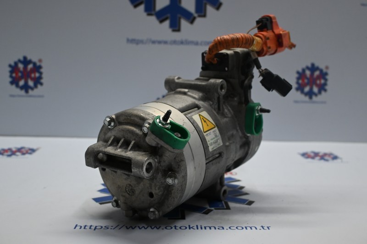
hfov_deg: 48.7
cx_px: 184
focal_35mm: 40
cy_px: 122
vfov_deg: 33.6
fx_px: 405
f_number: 4.5
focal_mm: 26.5
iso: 720
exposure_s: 1/125
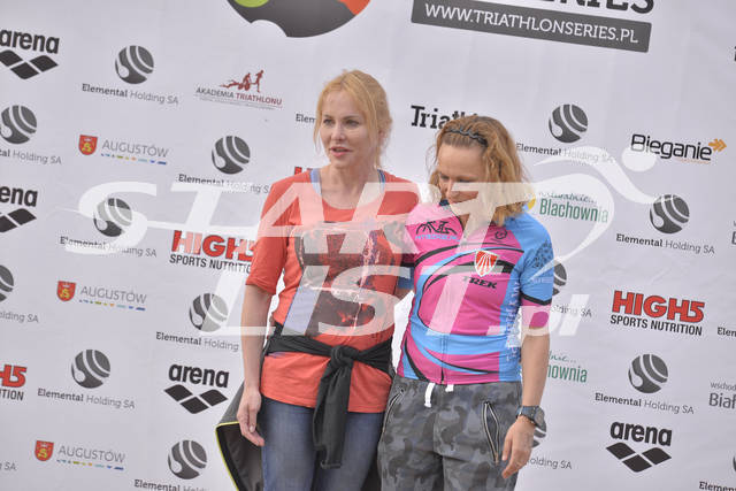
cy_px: 246
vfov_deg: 9.5
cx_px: 368
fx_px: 2965
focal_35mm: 145
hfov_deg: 14.2
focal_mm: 145
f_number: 4
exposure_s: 1/1600
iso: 400
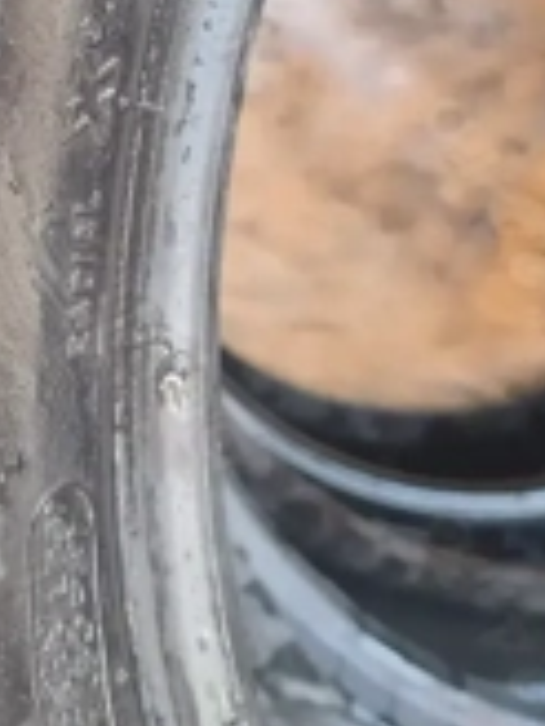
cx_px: 142
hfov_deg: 25.8
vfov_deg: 32.7
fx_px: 1176
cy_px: 80
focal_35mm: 56
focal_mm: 5.54
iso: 100
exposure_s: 1/50
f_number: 1.8
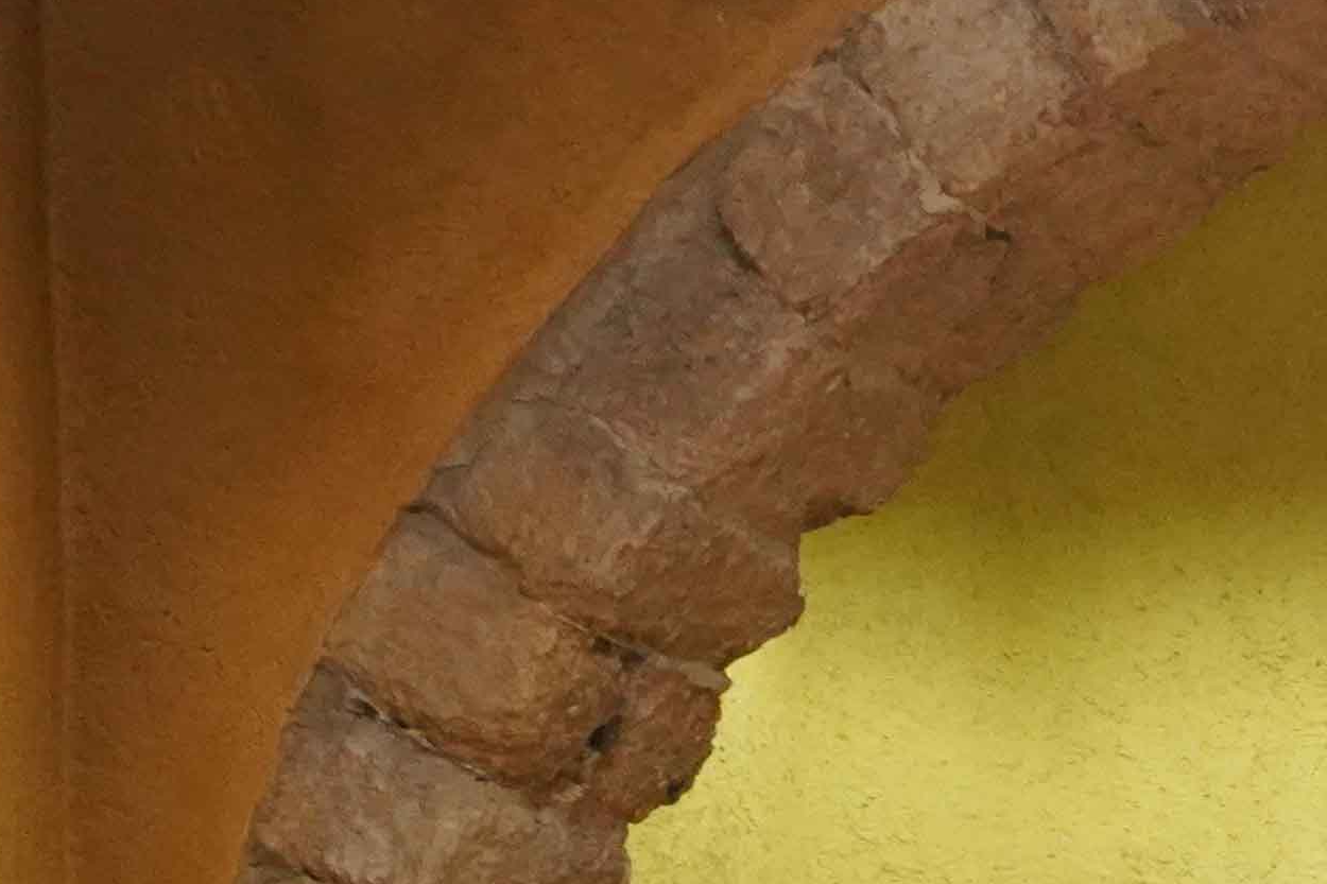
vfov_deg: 8.7
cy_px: 2082
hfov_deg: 12.0
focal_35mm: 144
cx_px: 2983
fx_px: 5307
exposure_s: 1/60
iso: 10000
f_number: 8
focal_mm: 30
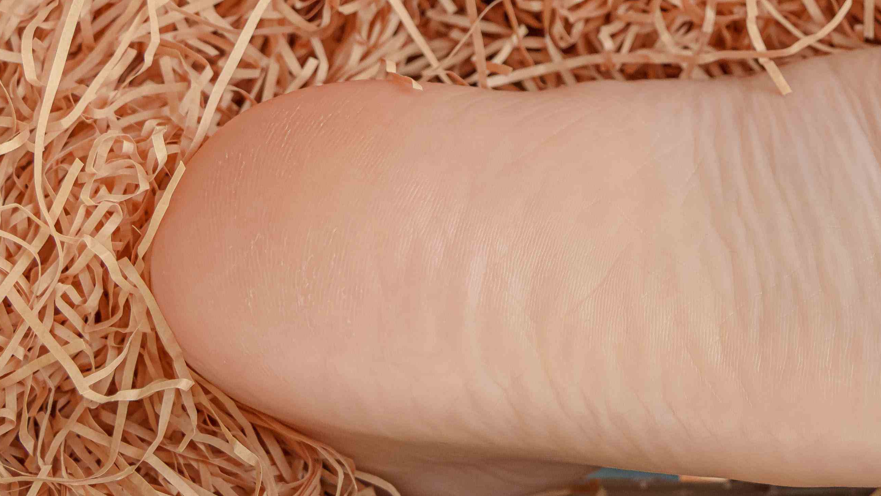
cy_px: -93
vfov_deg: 13.4
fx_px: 2056
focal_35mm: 88
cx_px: 868
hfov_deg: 23.3
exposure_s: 1/60
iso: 320
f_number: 6.3
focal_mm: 31
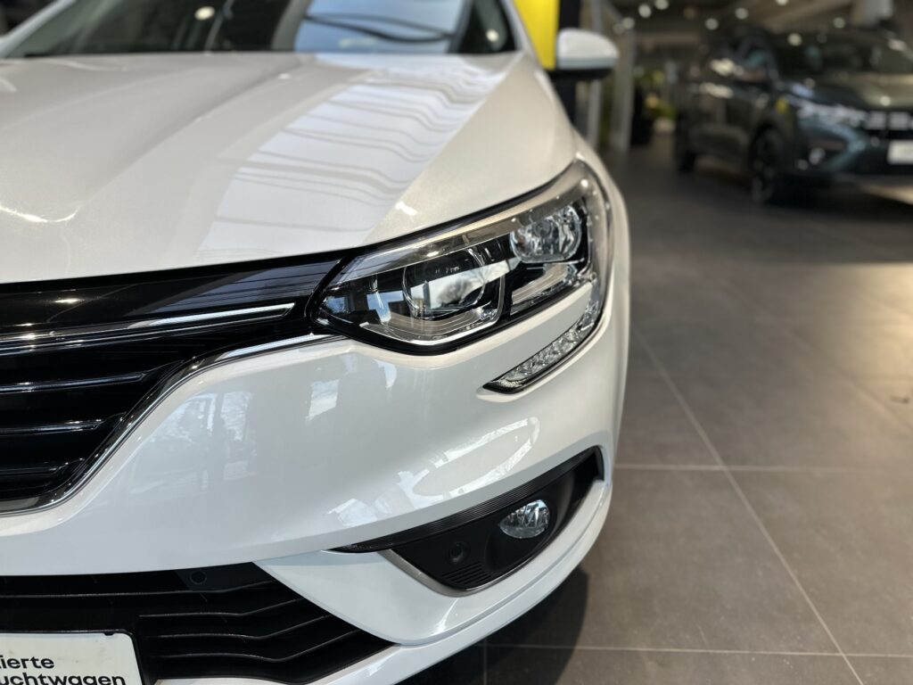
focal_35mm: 24
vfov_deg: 56.8
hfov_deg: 71.6
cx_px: 456
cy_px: 342
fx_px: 633
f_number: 1.78
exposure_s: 1/143
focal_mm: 6.86
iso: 64
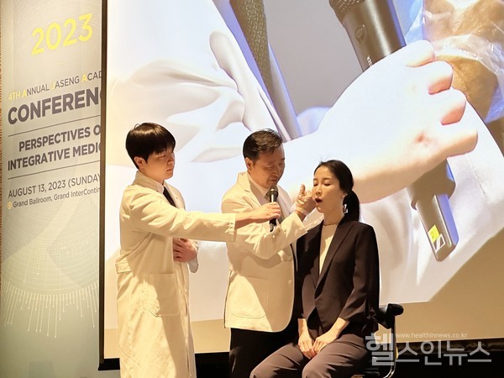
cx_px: 252
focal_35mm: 77
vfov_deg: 19.1
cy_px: 189
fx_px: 1121
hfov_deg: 25.3
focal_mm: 9
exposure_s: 1/60
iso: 200
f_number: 2.8
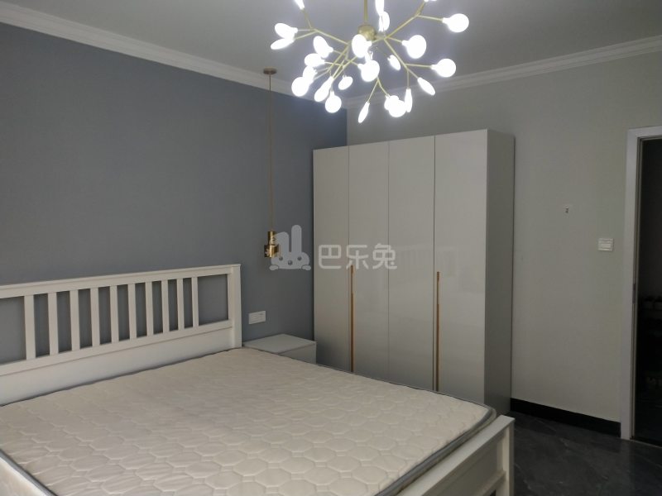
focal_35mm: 30
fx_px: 574
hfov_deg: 60.0
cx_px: 331
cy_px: 248
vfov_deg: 46.8
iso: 173
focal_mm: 3.95
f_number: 1.8
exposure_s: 1/100
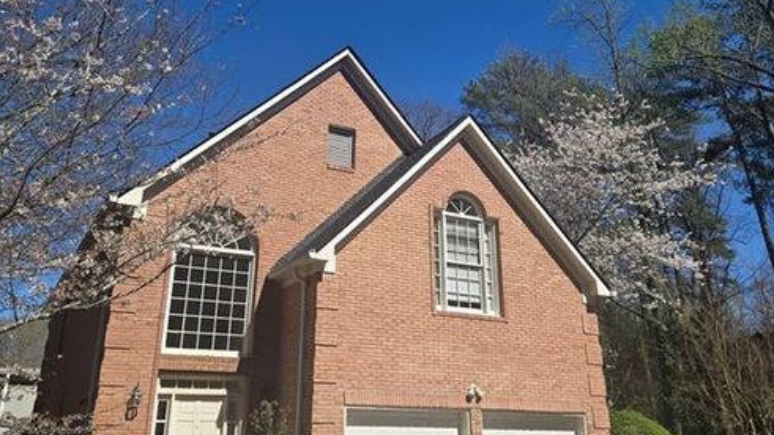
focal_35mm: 34
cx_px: 383
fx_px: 698
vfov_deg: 34.4
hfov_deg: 58.0
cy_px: 155
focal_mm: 5.4
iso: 25
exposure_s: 1/2240
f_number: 1.8
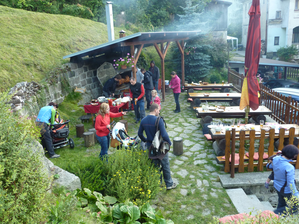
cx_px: 150
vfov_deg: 48.2
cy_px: 112
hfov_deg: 61.7
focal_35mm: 29
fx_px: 250
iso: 160
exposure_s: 1/30
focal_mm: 4.7
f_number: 3.4
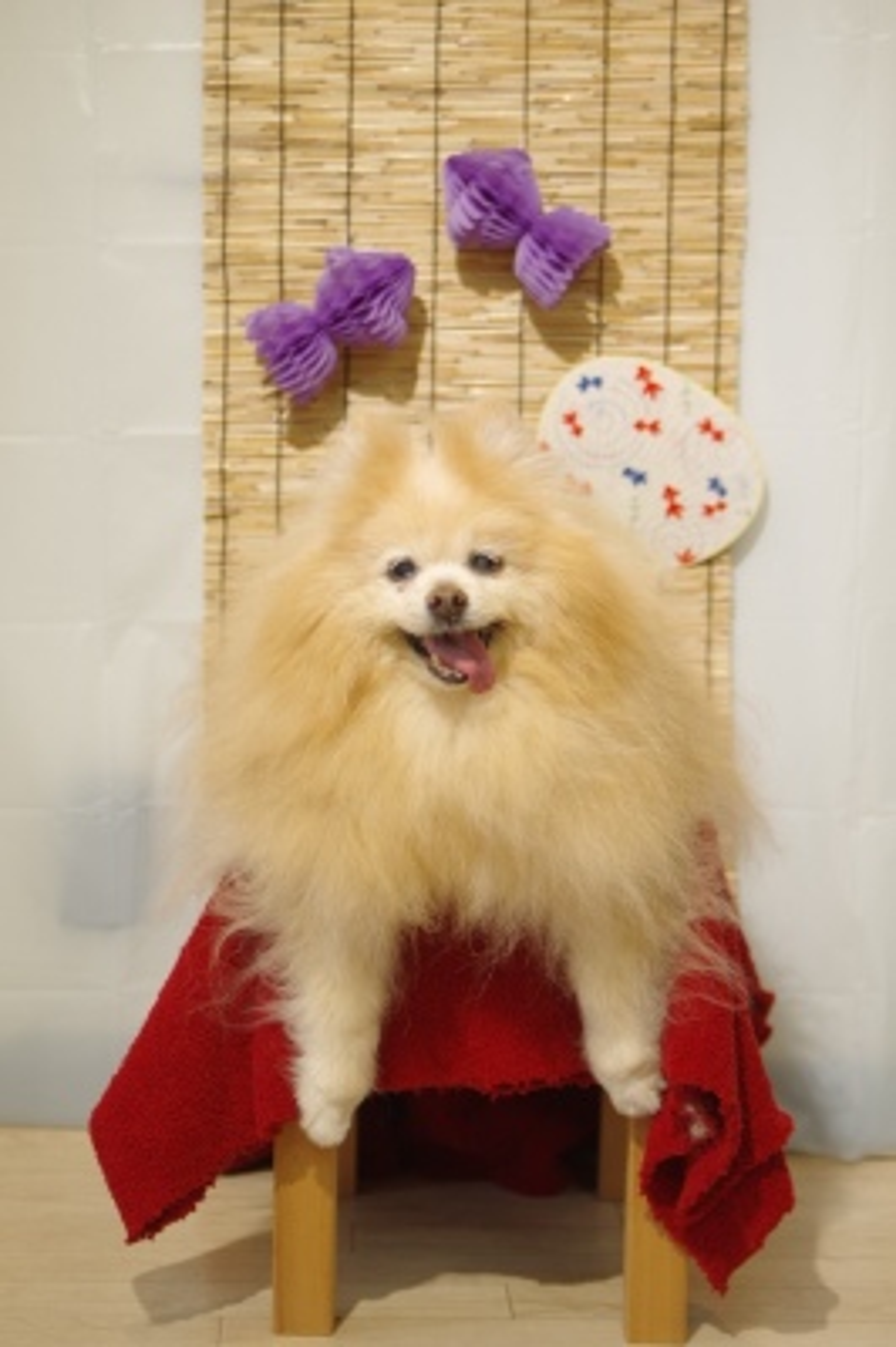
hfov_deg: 18.2
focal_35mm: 75
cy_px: 674
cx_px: 448
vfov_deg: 27.0
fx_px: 2805
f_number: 2.8
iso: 320
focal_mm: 50
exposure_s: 1/100
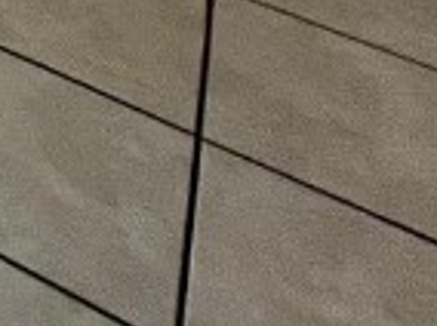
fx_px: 1185
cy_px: -760
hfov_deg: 12.1
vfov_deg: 9.8
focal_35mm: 94
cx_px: -809
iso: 100
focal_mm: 1.57
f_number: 1.8
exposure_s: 1/122
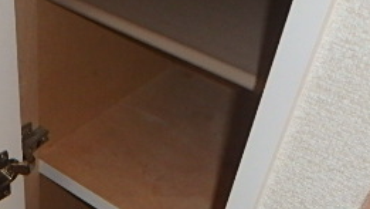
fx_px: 550
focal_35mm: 56
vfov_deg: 19.4
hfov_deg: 35.1
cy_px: 289
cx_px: 40
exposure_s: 1/30
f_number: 3.5
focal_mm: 3.7
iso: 400
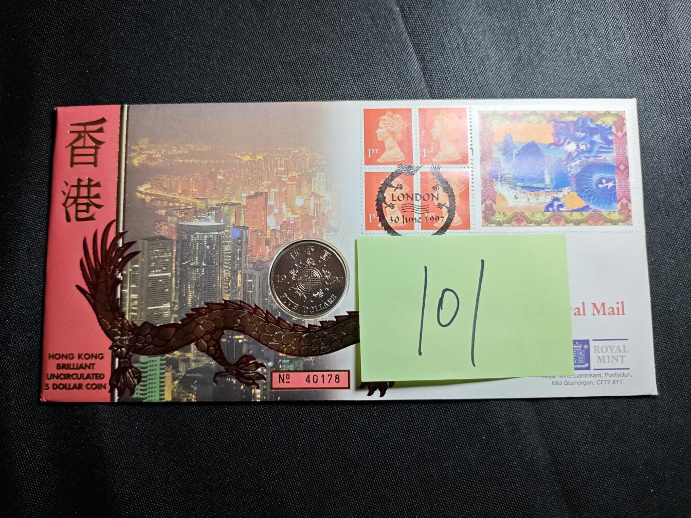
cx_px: 333
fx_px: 499
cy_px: 253
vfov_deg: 54.9
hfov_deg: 69.4
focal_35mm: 25
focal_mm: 5.84
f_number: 1.6
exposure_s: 1/75.3
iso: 80
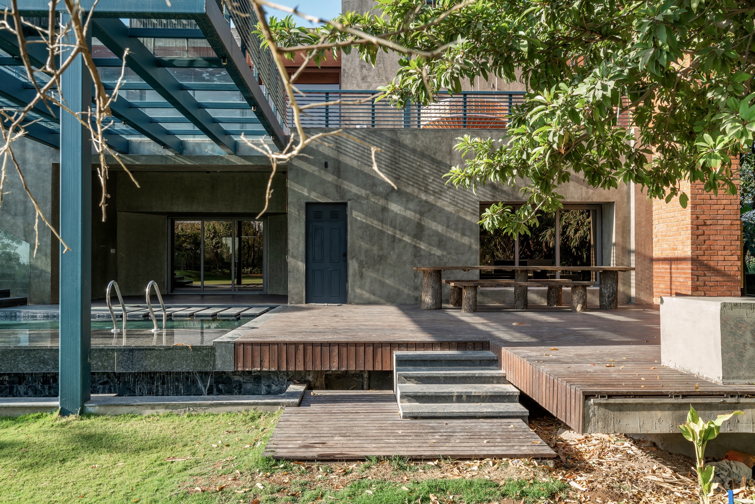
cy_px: 252
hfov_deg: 61.9
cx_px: 378
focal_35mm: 30
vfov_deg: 43.6
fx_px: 629
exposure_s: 1/25
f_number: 11
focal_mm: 30
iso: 80
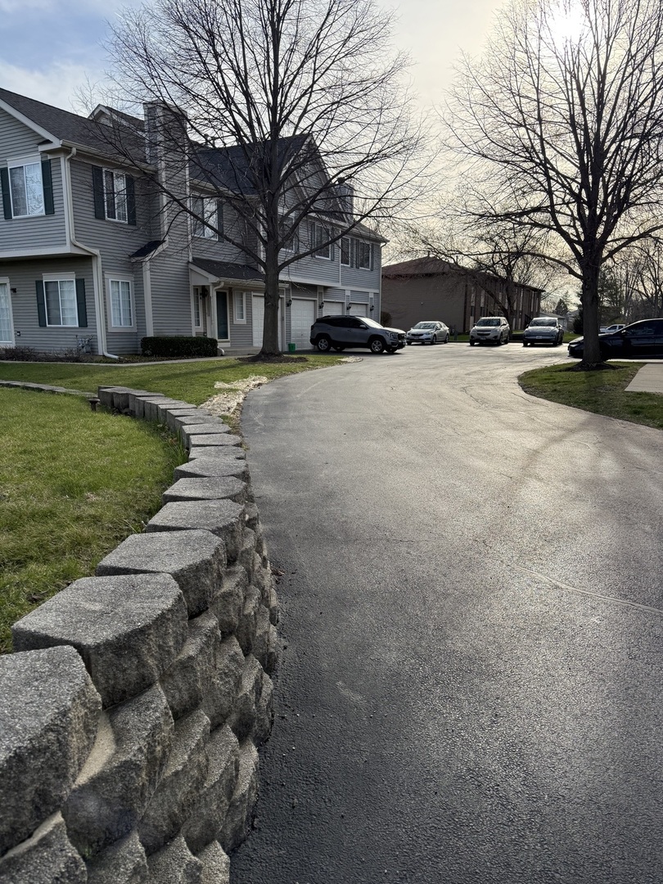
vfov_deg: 71.6
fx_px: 613
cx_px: 332
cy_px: 442
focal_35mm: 24
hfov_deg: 56.8
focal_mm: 6.76
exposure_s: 1/3584
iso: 100
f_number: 1.78
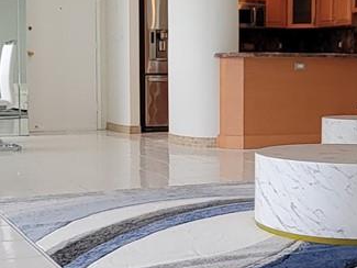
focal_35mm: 64
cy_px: 110
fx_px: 660
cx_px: 228
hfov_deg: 30.1
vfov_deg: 22.9
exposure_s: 1/60
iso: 50
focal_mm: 2.2
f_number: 2.2
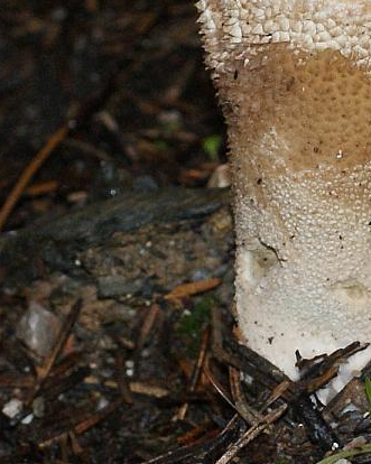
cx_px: 314
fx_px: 2101
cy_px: 164
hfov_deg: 10.1
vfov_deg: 12.6
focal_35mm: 153
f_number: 5.6
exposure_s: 1/80
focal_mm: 50
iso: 400
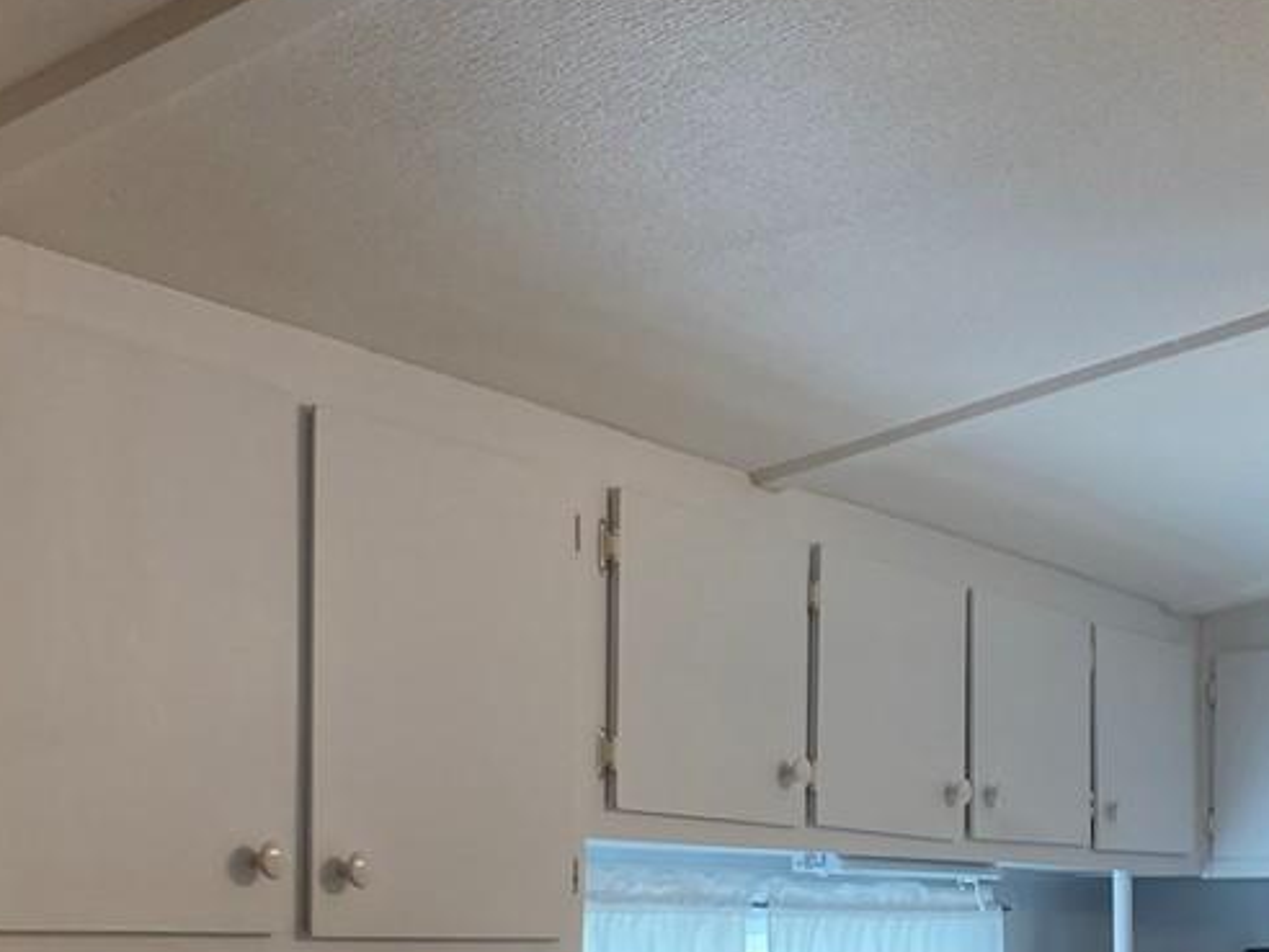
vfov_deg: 16.0
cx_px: 1179
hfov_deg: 21.0
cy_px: 890
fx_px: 3336
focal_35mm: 91
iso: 64
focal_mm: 3.99
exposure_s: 1/60
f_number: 1.8
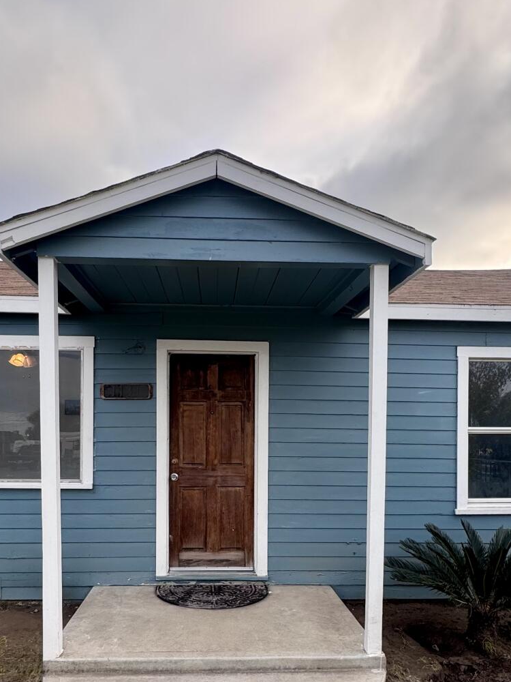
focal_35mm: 28
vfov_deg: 62.0
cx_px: 234
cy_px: 449
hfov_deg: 49.7
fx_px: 551
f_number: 2.2
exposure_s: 1/258
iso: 40
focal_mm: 2.22
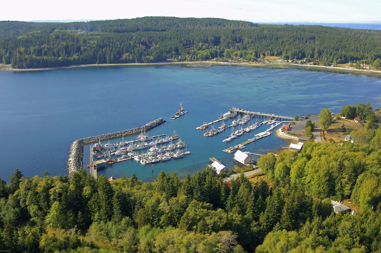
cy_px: 126
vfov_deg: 36.8
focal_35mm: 36
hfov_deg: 53.2
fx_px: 381
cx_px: 190
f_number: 4.5
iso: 400
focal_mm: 24
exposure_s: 1/1000
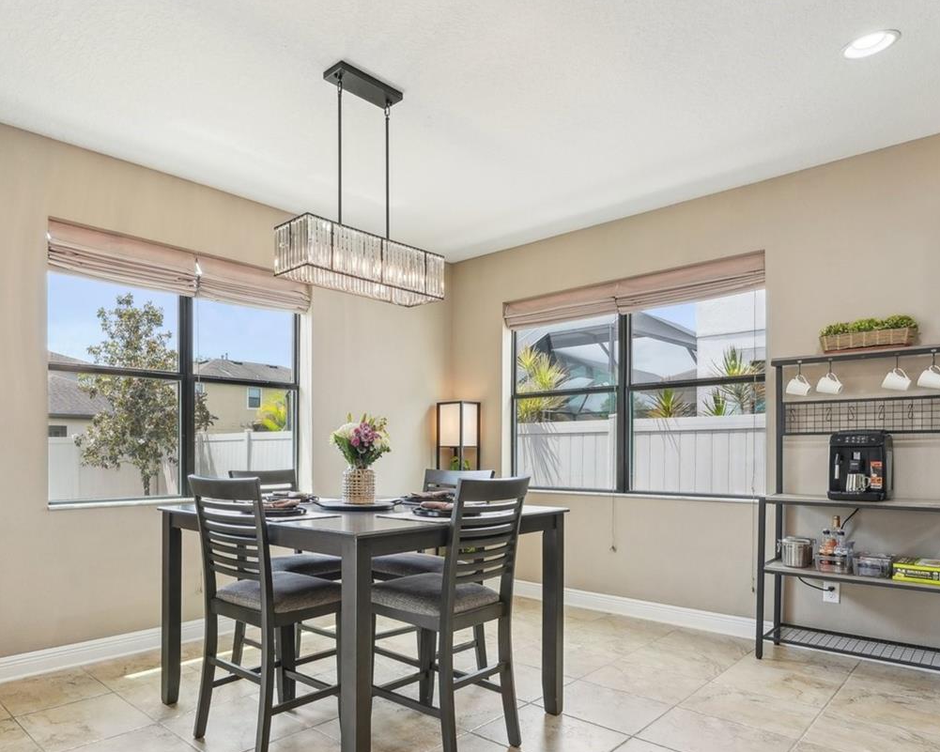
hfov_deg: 75.2
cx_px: 315
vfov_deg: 65.0
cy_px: 445
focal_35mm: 21
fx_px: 584
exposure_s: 1/60
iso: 400
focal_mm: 14
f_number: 8
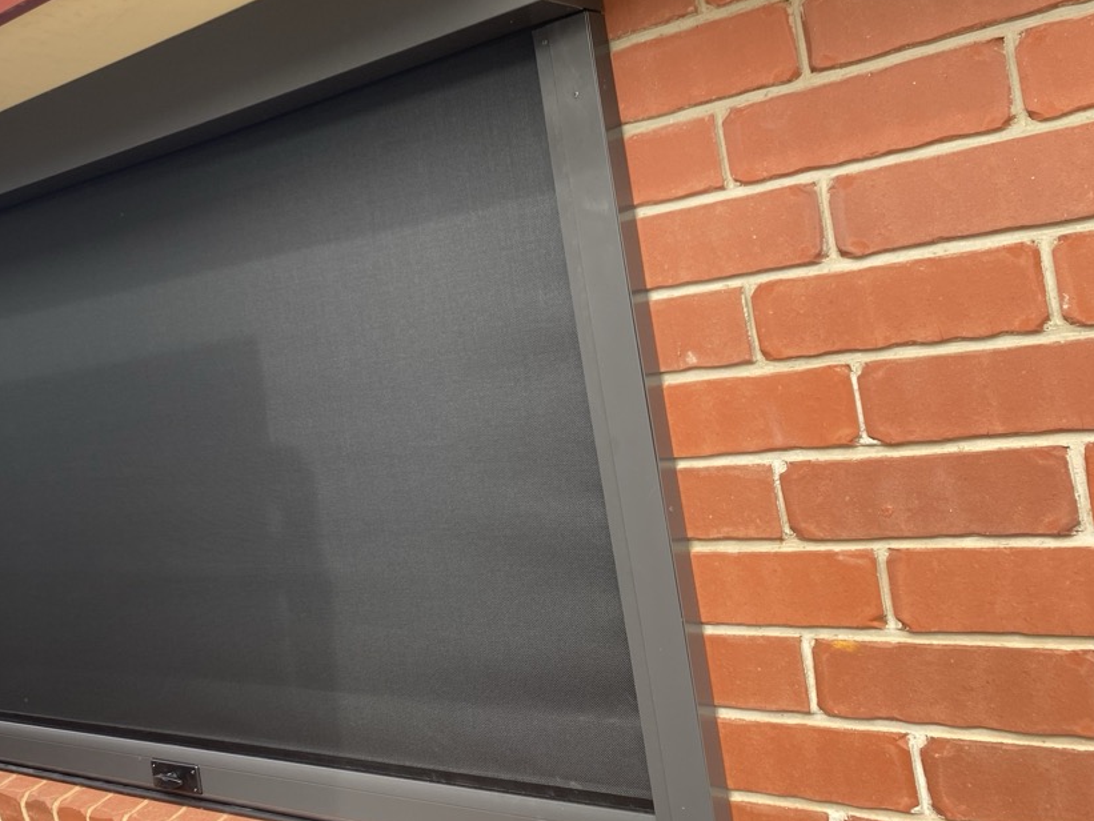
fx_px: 1201
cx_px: 329
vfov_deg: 37.7
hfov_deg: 47.8
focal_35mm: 38
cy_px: 361
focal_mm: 4.25
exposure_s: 1/122
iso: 32
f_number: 1.8
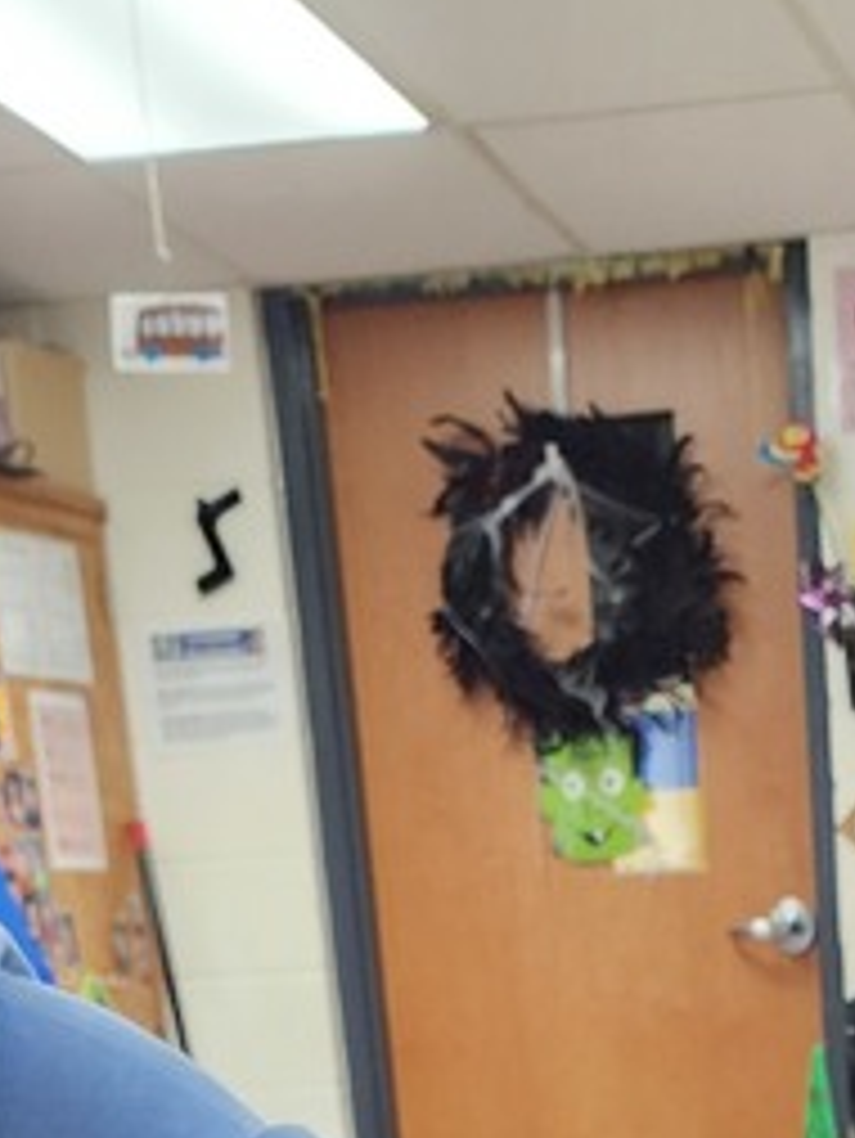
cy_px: 2191
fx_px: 3060
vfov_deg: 16.6
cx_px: 914
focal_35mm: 93
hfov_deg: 15.5
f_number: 1.8
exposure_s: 1/120
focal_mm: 6.4
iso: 500
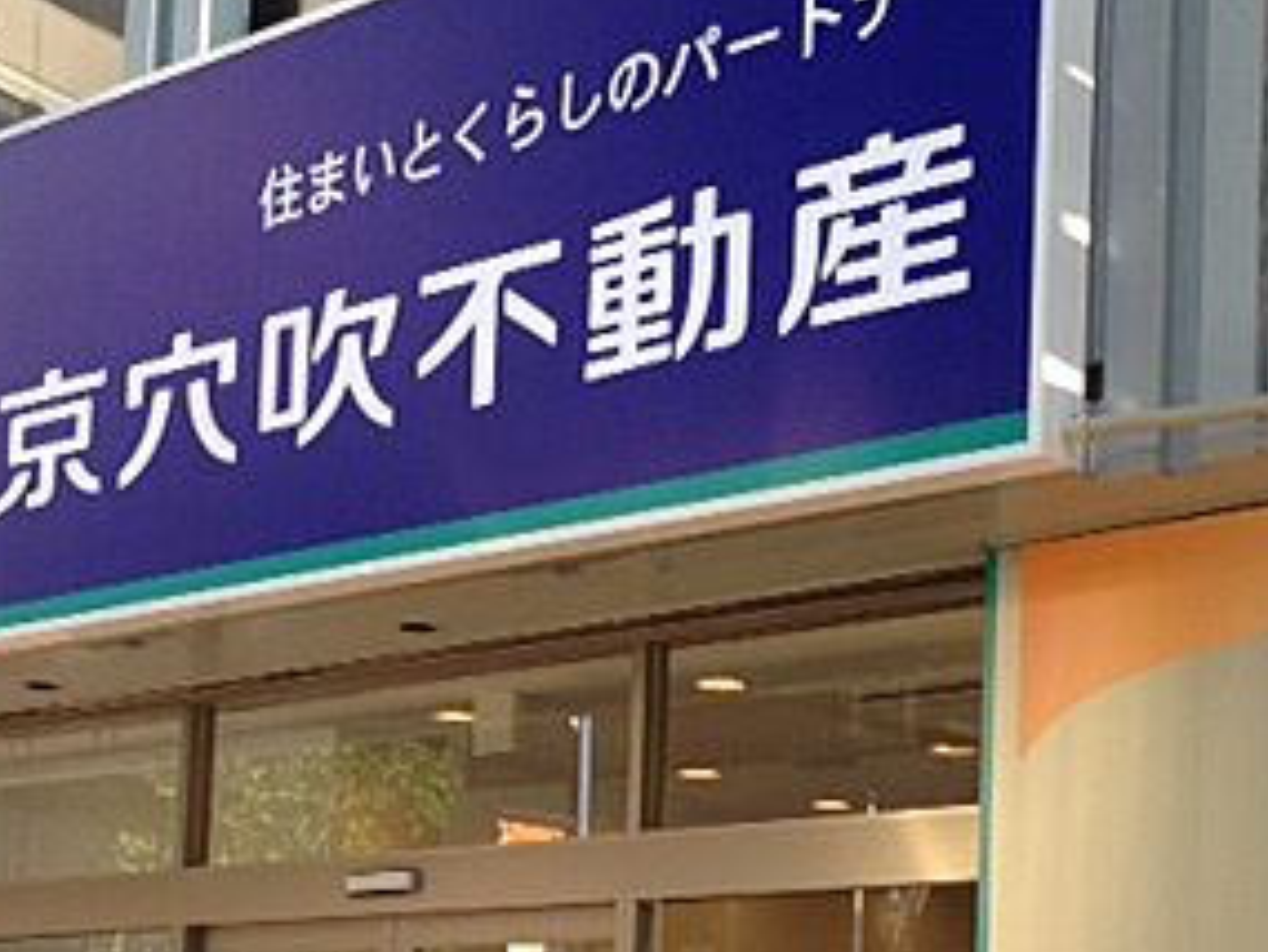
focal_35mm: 74
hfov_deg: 26.3
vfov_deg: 19.4
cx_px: 507
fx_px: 2712
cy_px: 916
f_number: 2.4
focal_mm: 4.12
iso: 50
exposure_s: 1/212
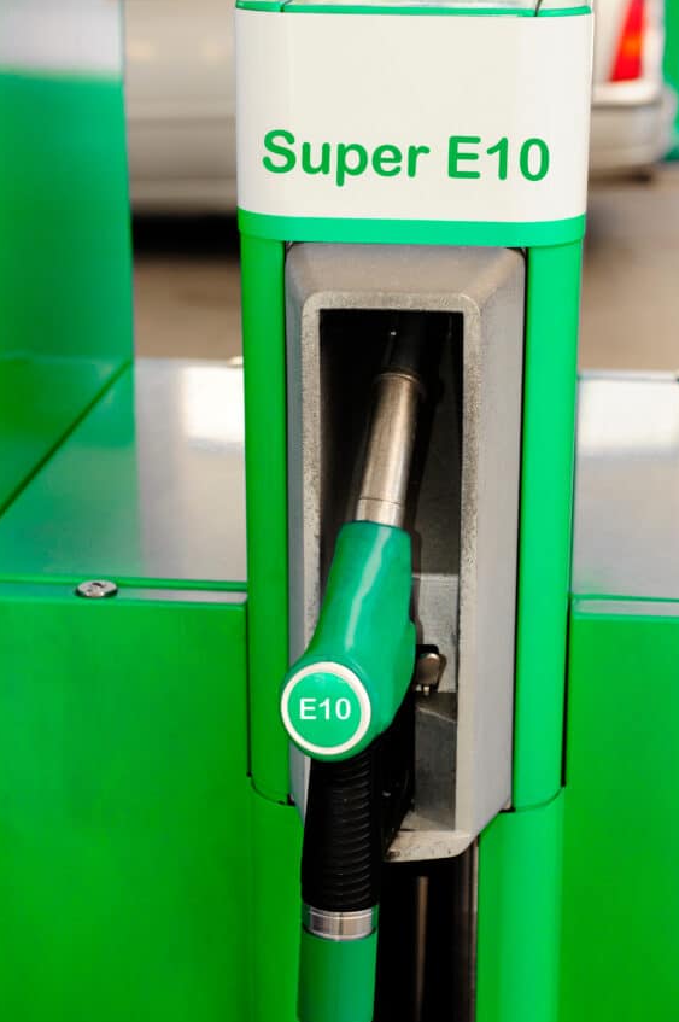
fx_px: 2126
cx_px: 406
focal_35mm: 75
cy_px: 519
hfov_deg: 18.1
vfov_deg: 27.0
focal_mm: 62
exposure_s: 1/200
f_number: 5
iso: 800
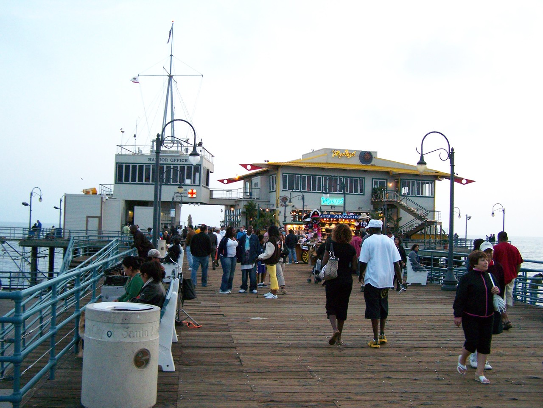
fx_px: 596
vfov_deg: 37.7
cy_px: 204
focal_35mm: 38
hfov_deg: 49.0
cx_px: 272
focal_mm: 6.3
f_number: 2.8
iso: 400
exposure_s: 1/125
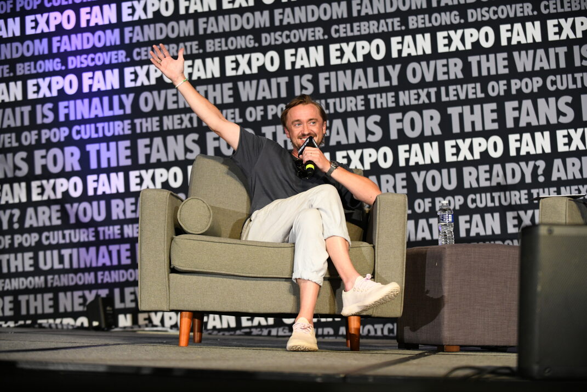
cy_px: 196
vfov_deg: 16.7
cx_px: 294
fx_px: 1337
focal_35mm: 82
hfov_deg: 24.8
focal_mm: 82
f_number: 3.2
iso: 2000
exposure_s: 1/250
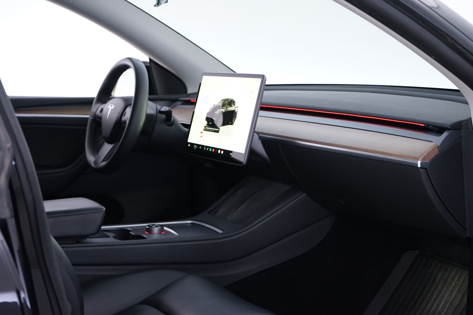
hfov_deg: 31.9
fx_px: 827
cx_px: 236
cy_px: 158
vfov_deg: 21.5
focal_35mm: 63
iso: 2000
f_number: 5.6
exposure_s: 1/10
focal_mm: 63
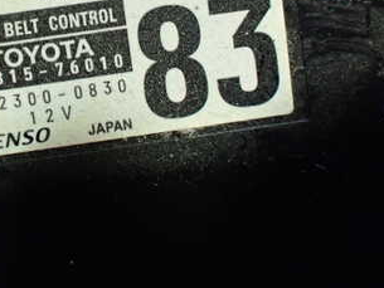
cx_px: 122
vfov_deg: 24.3
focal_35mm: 59
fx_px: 655
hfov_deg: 32.4
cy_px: 43
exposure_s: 1/100
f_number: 2.3
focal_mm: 5.4
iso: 800
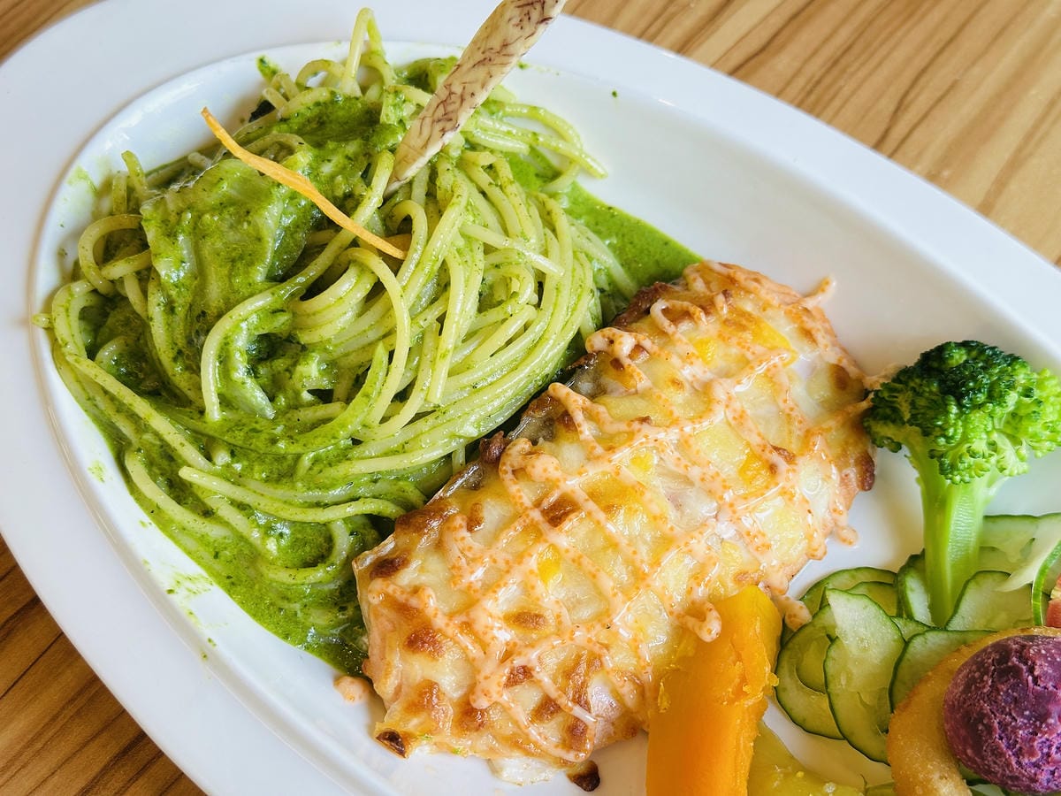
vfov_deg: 30.3
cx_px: 530
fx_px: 1471
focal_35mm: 48
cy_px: 398
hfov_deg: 39.7
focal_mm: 6.86
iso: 64
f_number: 1.78
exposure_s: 1/120
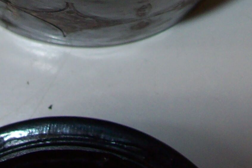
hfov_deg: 16.1
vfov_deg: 10.3
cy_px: -132
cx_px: 38
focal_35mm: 126
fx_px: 882
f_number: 2.7
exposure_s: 1/64
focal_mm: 6
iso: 80
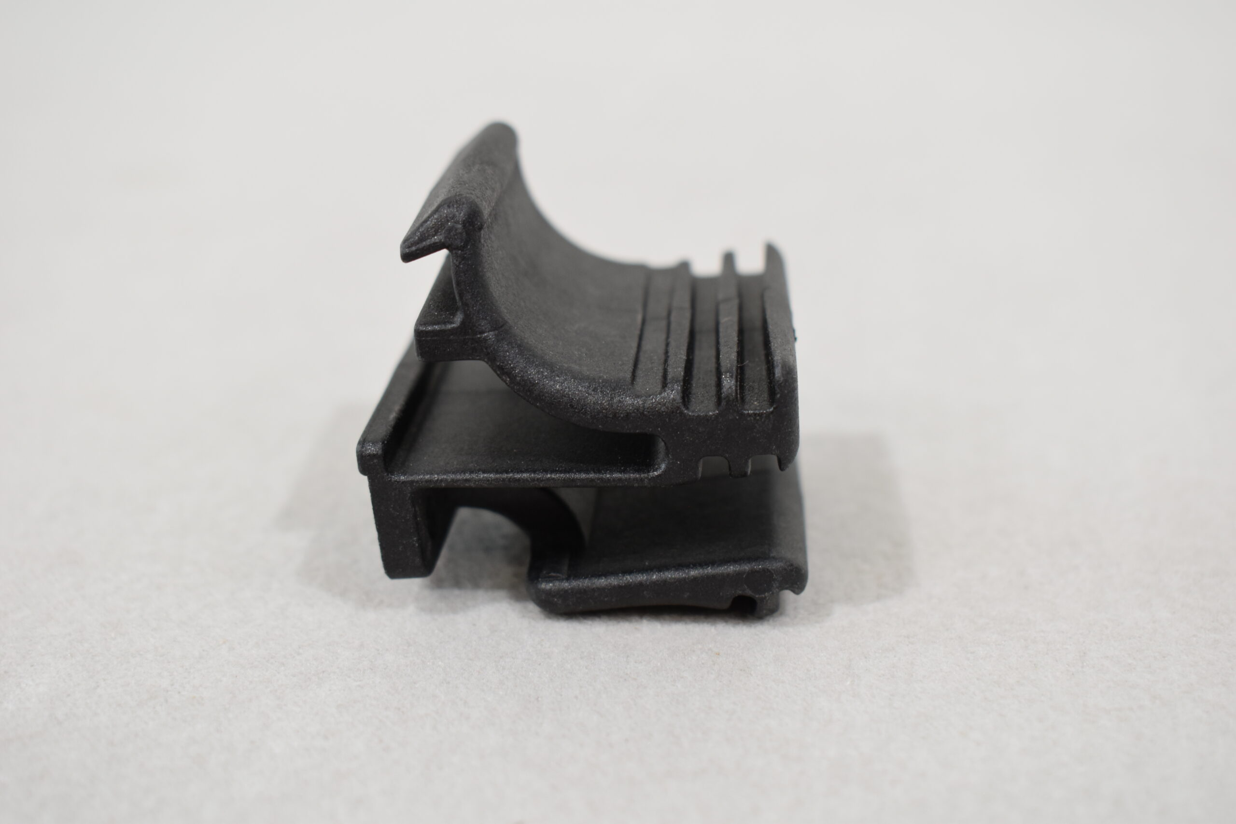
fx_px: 1751
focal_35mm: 51
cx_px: 618
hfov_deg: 38.9
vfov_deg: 26.5
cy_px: 412
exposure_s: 1/60
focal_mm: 34
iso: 450
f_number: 5.6
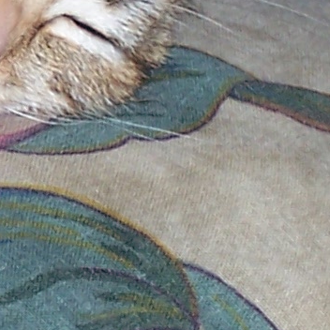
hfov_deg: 3.7
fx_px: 5112
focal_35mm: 474
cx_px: -54
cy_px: 56
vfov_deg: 3.7
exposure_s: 1/90
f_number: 4.1
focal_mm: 13.5
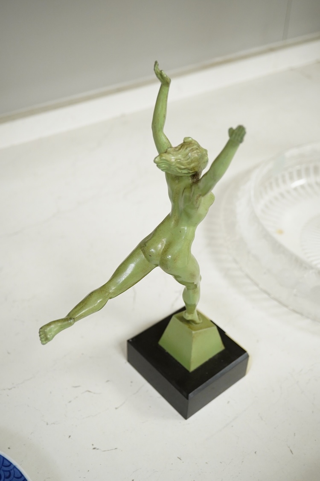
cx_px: 160
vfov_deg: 43.6
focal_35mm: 45
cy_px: 240
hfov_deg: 29.9
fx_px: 600
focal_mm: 30
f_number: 6.3
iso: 2500
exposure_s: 1/160
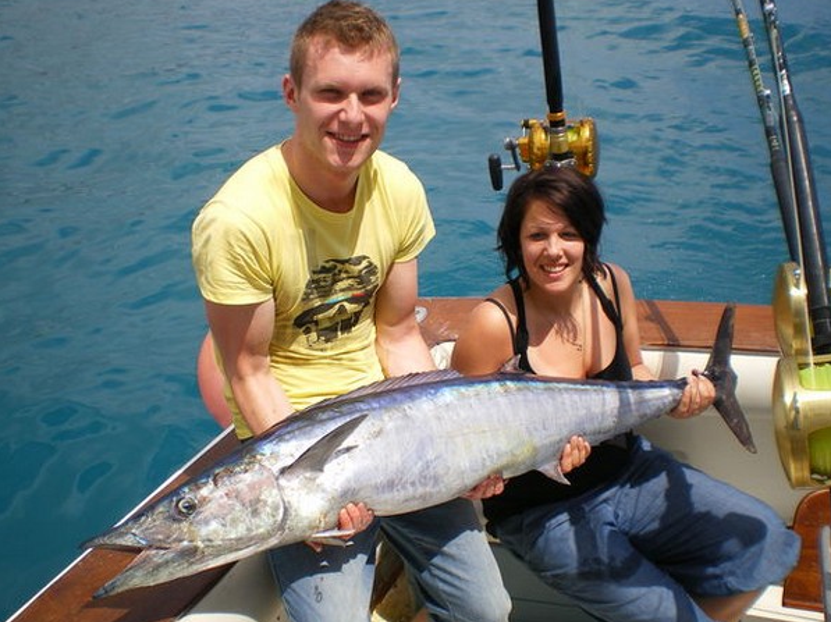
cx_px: 408
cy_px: 313
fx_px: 912
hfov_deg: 49.0
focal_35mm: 38
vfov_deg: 37.7
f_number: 4.6
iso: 50
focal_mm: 6.3
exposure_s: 1/640
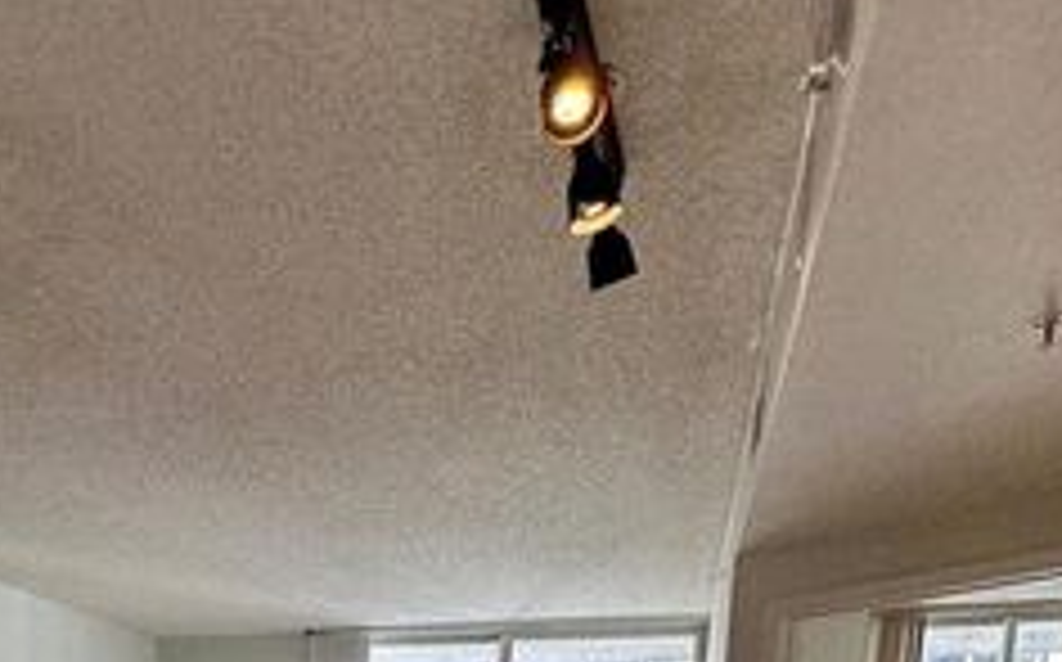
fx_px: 1214
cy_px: 1020
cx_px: 225
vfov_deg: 23.6
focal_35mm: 42
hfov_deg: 45.1
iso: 50
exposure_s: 1/120
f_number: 2.2
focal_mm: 2.22
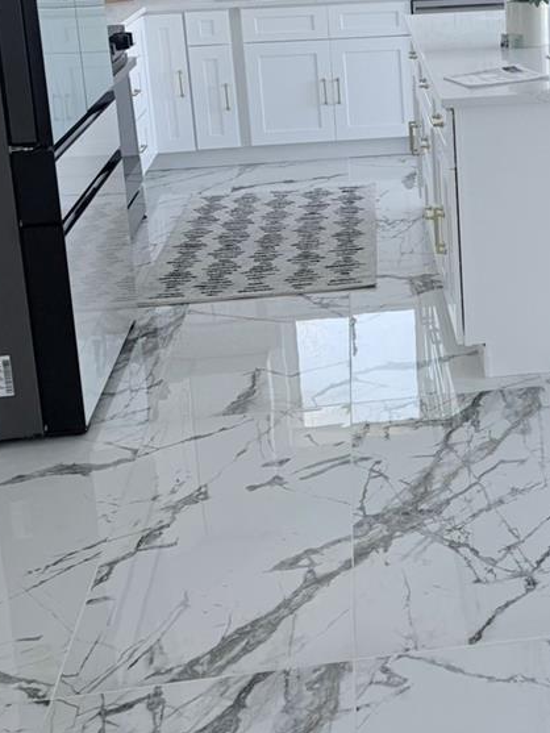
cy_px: 114
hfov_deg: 25.2
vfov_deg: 33.1
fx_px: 1186
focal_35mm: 56
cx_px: 509
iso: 64
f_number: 1.6
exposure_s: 1/307
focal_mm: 5.96
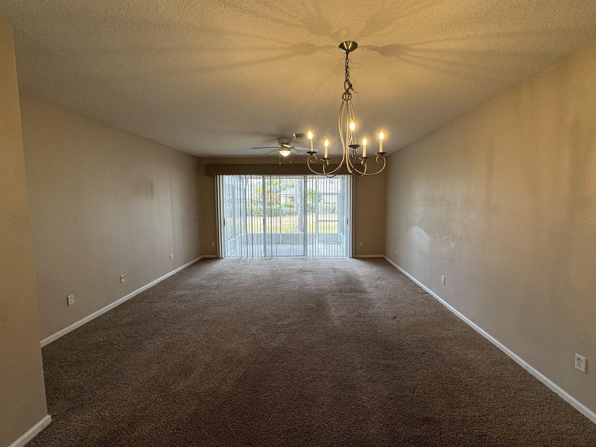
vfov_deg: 81.7
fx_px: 258
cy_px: 220
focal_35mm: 15
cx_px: 308
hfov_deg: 98.1
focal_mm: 2.22
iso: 125
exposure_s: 1/120
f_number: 2.2
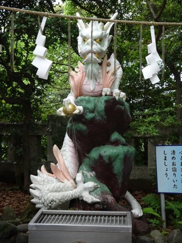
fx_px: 407
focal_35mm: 58
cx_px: 91
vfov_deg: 33.2
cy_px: 122
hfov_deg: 25.2
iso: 100
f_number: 4.5
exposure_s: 1/60
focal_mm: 9.87
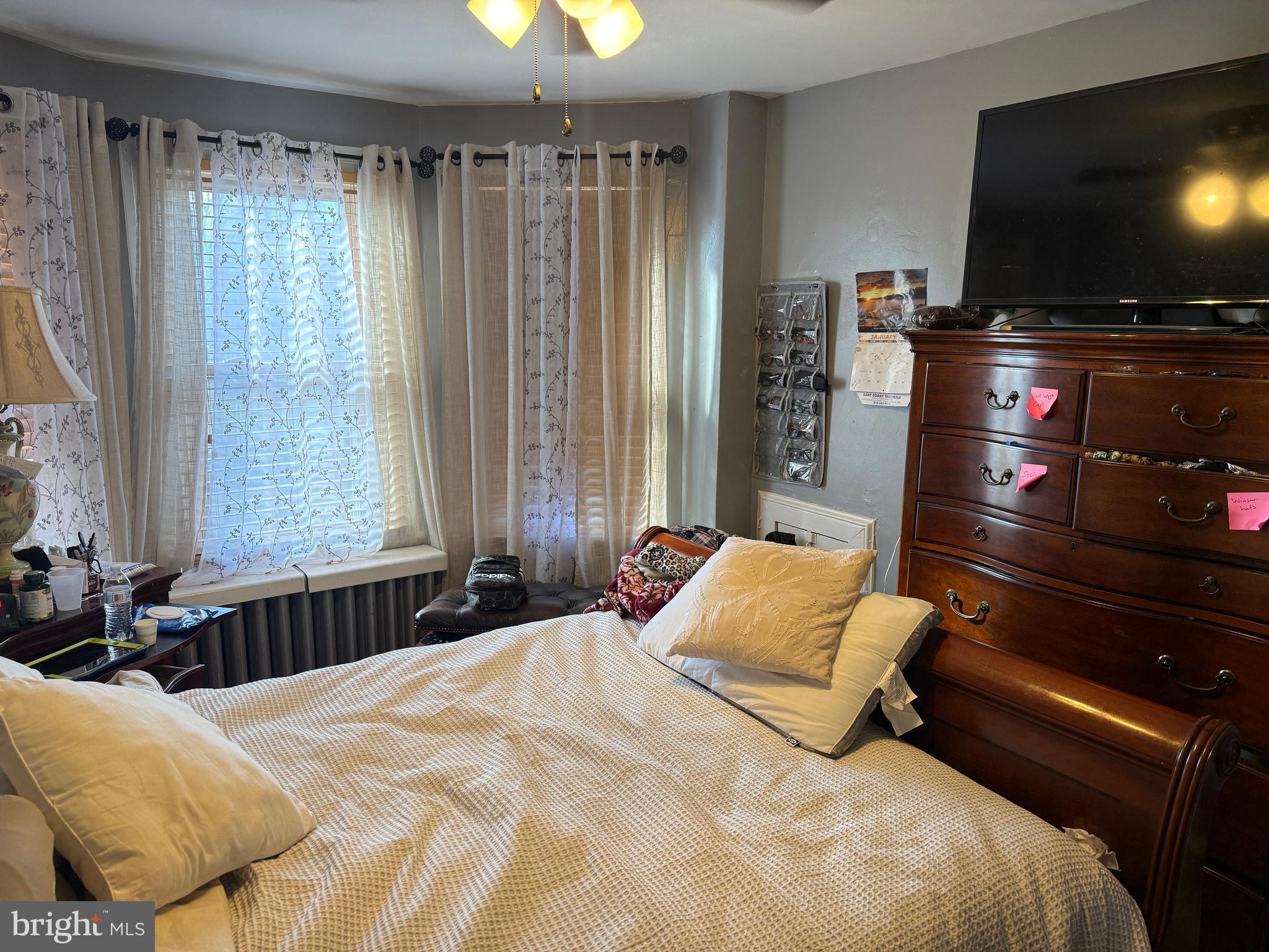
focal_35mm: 24
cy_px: 476
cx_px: 634
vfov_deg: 56.8
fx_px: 880
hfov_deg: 71.6
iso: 160
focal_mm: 6.76
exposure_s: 1/60
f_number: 1.78
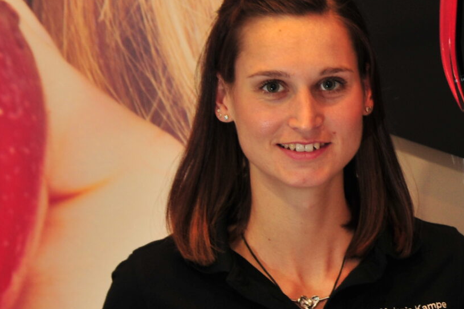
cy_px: 84
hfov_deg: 11.2
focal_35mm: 179
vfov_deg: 7.7
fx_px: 2307
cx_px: 624
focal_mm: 38
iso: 200
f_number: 4.5
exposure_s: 1/30
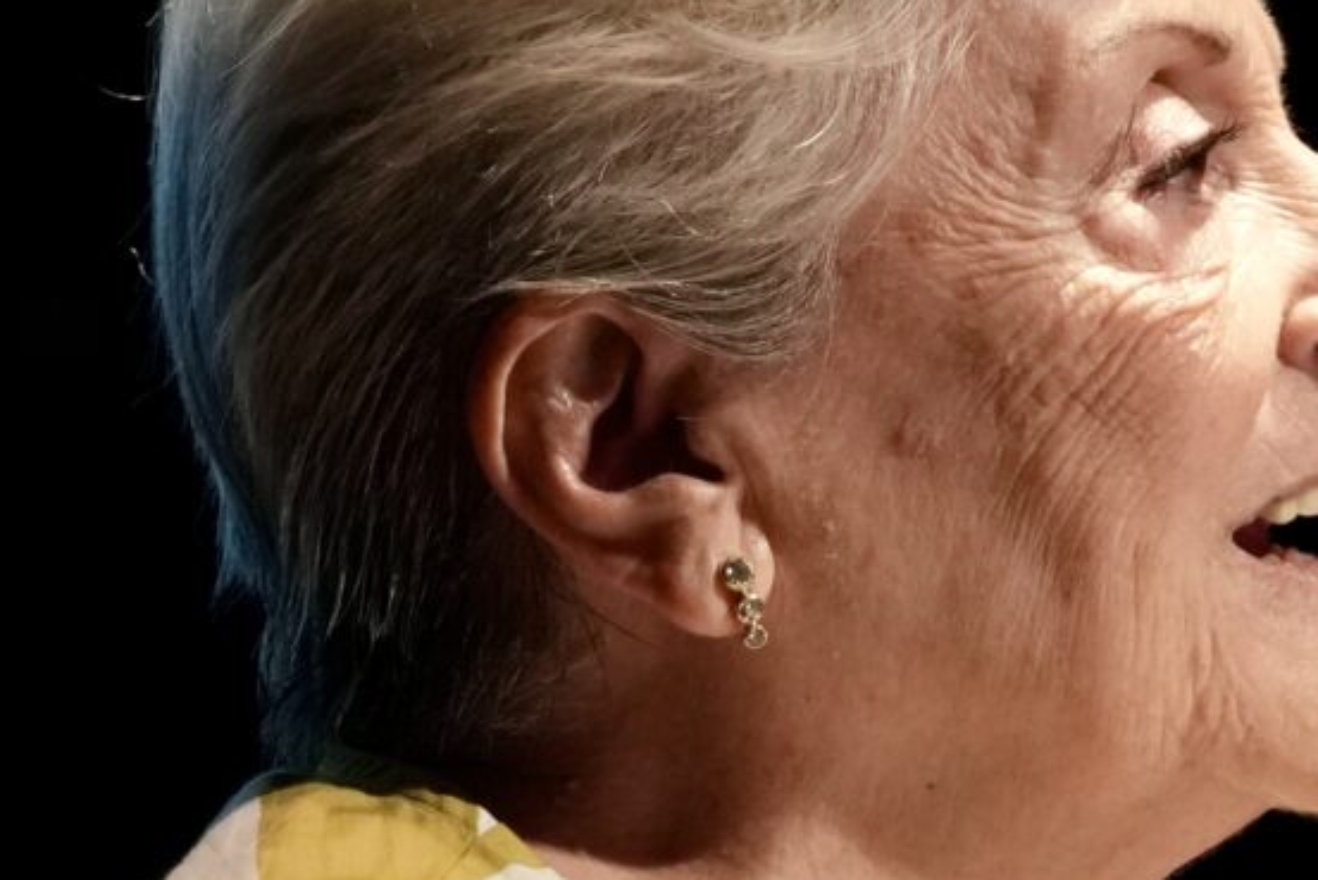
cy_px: 1532
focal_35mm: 421
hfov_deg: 4.9
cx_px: 1757
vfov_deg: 3.3
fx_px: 15416
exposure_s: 1/160
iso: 1250
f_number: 3.2
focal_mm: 61
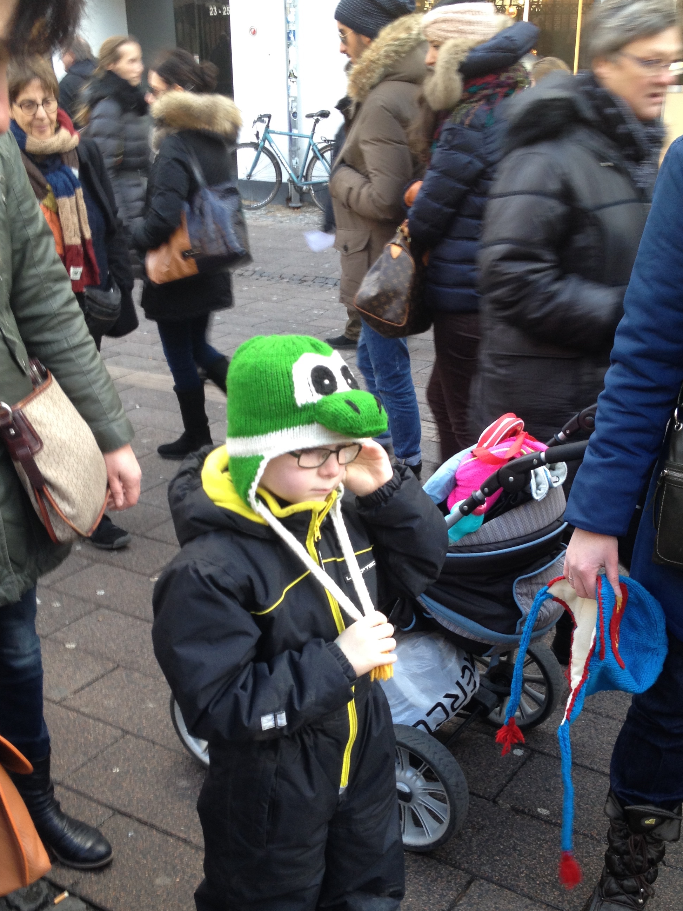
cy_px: 544
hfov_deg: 32.9
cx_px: 335
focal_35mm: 44
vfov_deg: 42.8
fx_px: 1158
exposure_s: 1/30
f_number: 2.4
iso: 50
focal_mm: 4.28
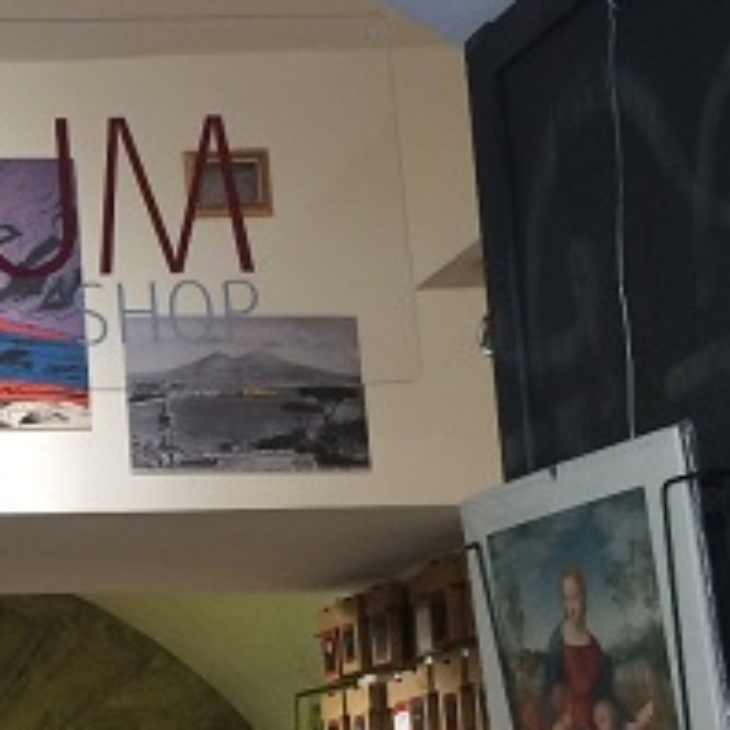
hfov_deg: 17.9
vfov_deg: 19.3
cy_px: 583
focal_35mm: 89
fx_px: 2123
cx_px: -295
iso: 100
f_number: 2.2
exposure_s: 1/30
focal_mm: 4.12
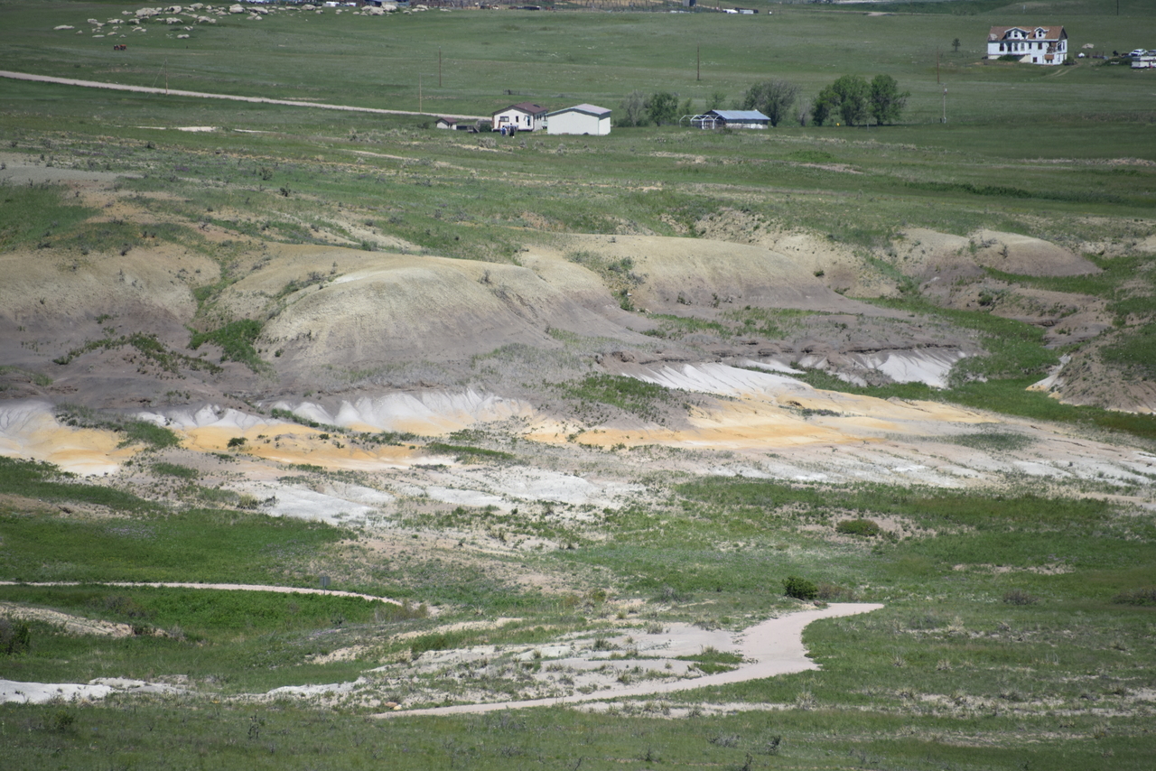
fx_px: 9635
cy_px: 386
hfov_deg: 6.9
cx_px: 578
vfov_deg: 4.6
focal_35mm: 300
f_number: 5.6
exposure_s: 1/640
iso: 110
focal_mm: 300
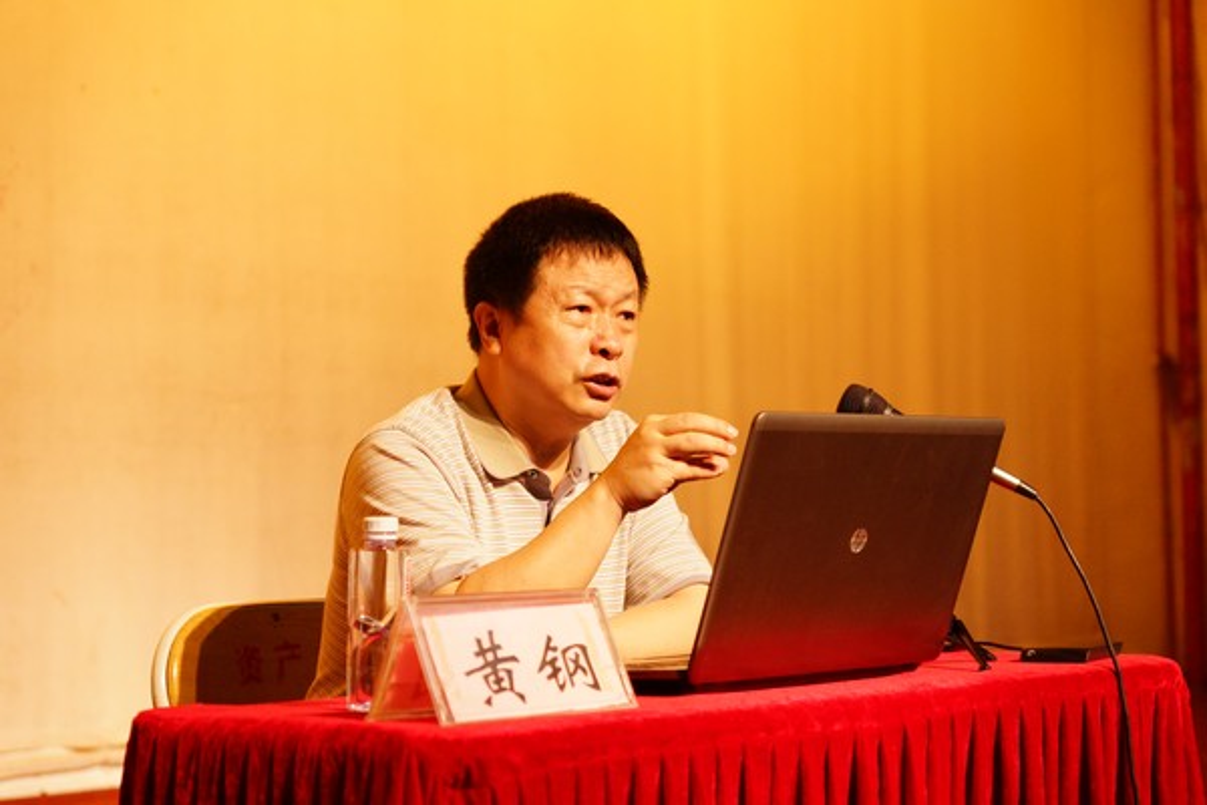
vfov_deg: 18.2
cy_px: 402
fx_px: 2514
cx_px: 604
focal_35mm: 75
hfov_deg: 27.0
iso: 1000
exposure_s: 1/125
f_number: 3.2
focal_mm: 50
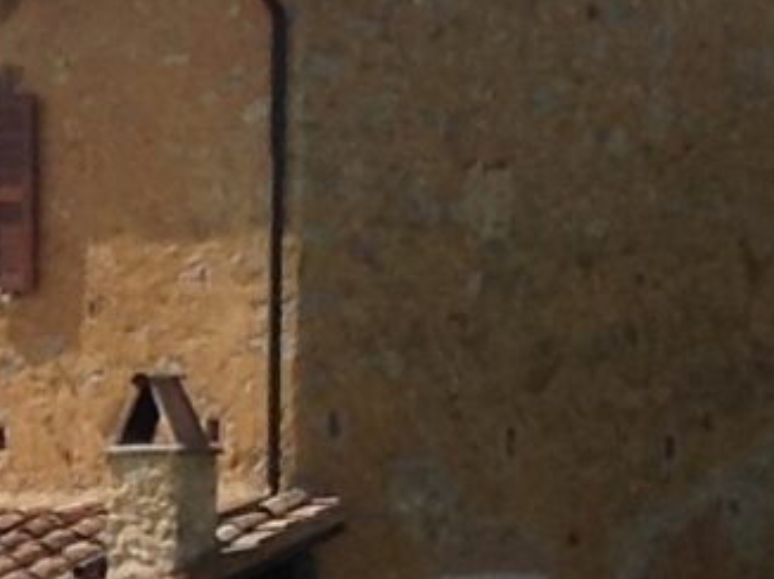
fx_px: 5787
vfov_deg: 5.7
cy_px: 702
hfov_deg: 7.5
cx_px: -302
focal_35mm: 259
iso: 25
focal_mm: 3.3
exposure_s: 1/1136
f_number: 2.4
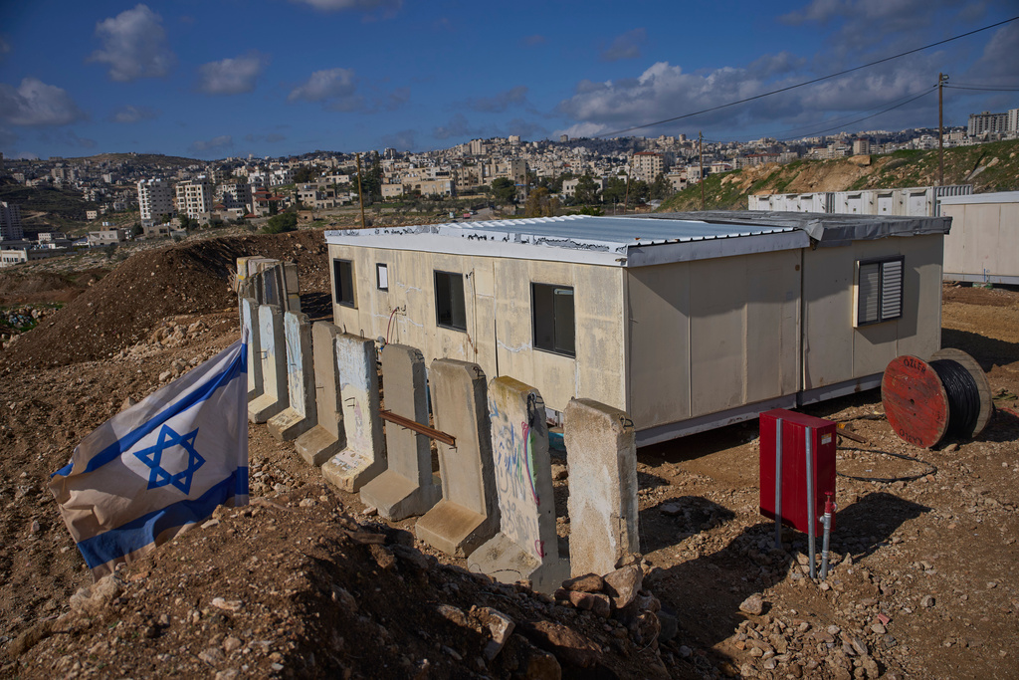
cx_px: 510
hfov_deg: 60.3
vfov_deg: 42.3
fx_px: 878
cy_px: 340
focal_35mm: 31
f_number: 2.8
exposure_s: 1/8000
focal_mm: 31
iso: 100
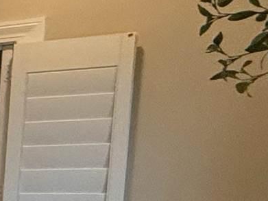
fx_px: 851
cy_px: 278
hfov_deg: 8.9
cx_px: -731
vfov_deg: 12.9
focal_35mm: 110
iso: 250
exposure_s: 1/120
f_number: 2.2
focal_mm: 2.22
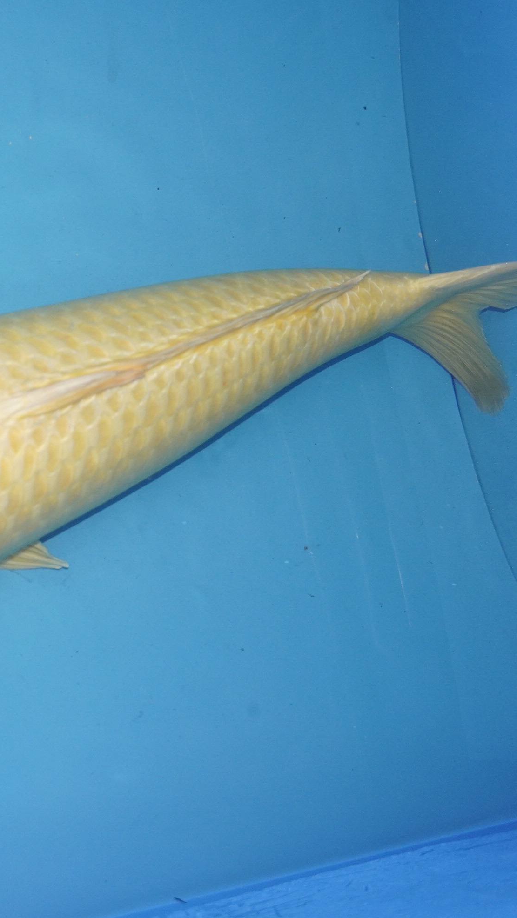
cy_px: 464
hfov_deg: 19.2
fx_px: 1457
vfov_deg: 35.0
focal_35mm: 60
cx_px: -60
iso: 1250
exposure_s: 1/160
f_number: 4
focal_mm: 25
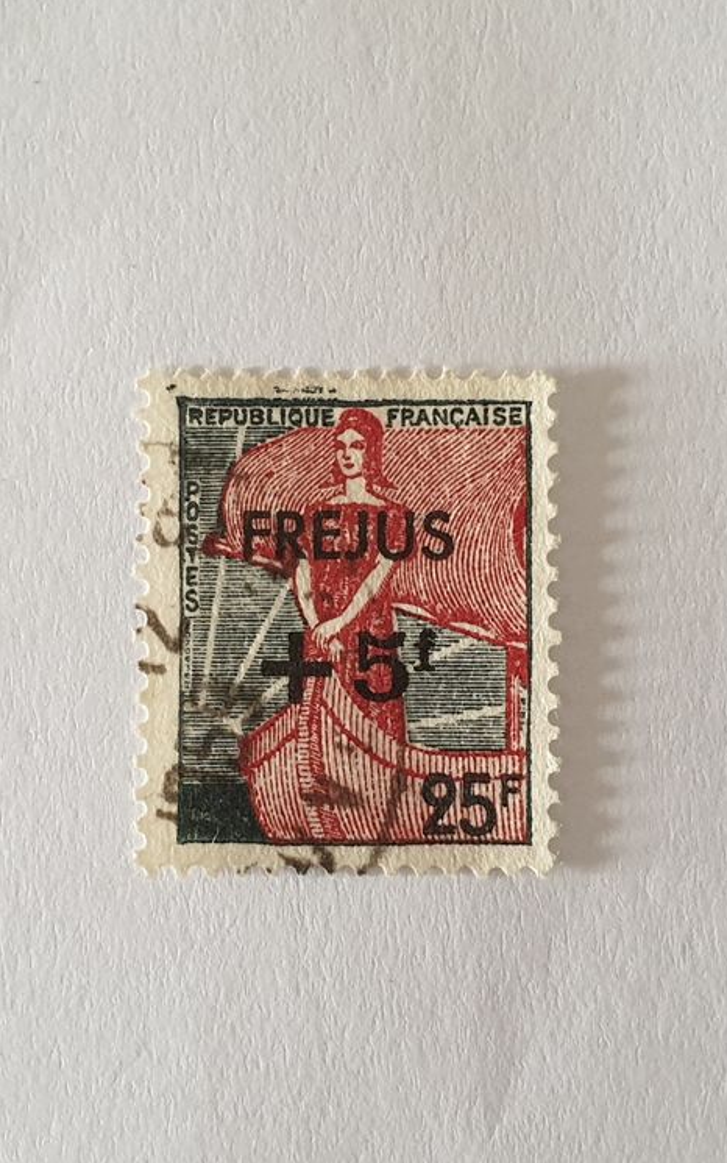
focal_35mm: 37
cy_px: 579
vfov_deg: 52.7
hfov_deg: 34.5
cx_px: 354
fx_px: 1172
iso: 250
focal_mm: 4.3
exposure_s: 1/50
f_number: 2.4
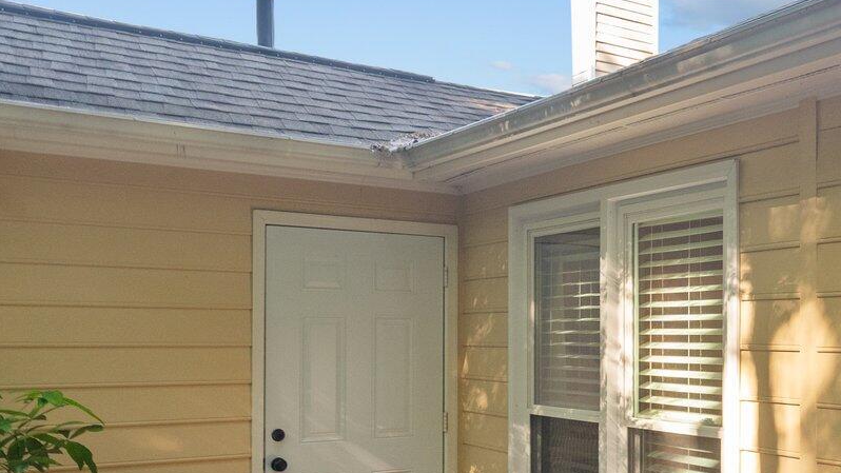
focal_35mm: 43
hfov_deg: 43.7
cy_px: 356
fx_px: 959
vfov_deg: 27.3
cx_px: 740
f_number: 4
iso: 800
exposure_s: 1/60
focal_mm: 16
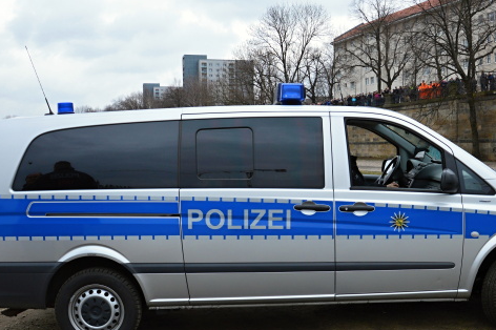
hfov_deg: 44.9
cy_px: 228
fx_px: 592
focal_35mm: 43
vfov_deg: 30.8
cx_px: 323
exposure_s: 1/1000
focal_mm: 18
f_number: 4.5
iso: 400
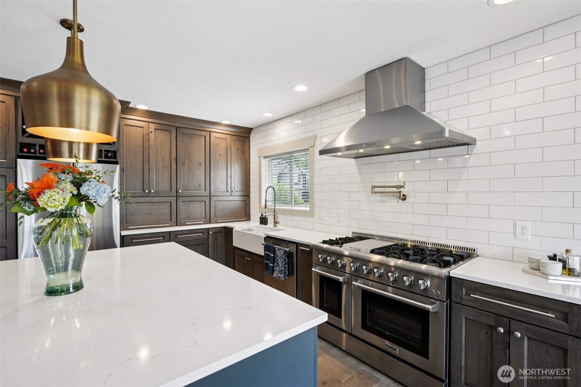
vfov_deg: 73.7
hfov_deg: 96.7
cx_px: 290
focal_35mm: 16
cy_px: 194
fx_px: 258
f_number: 8
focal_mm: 16
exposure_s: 1/30
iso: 400
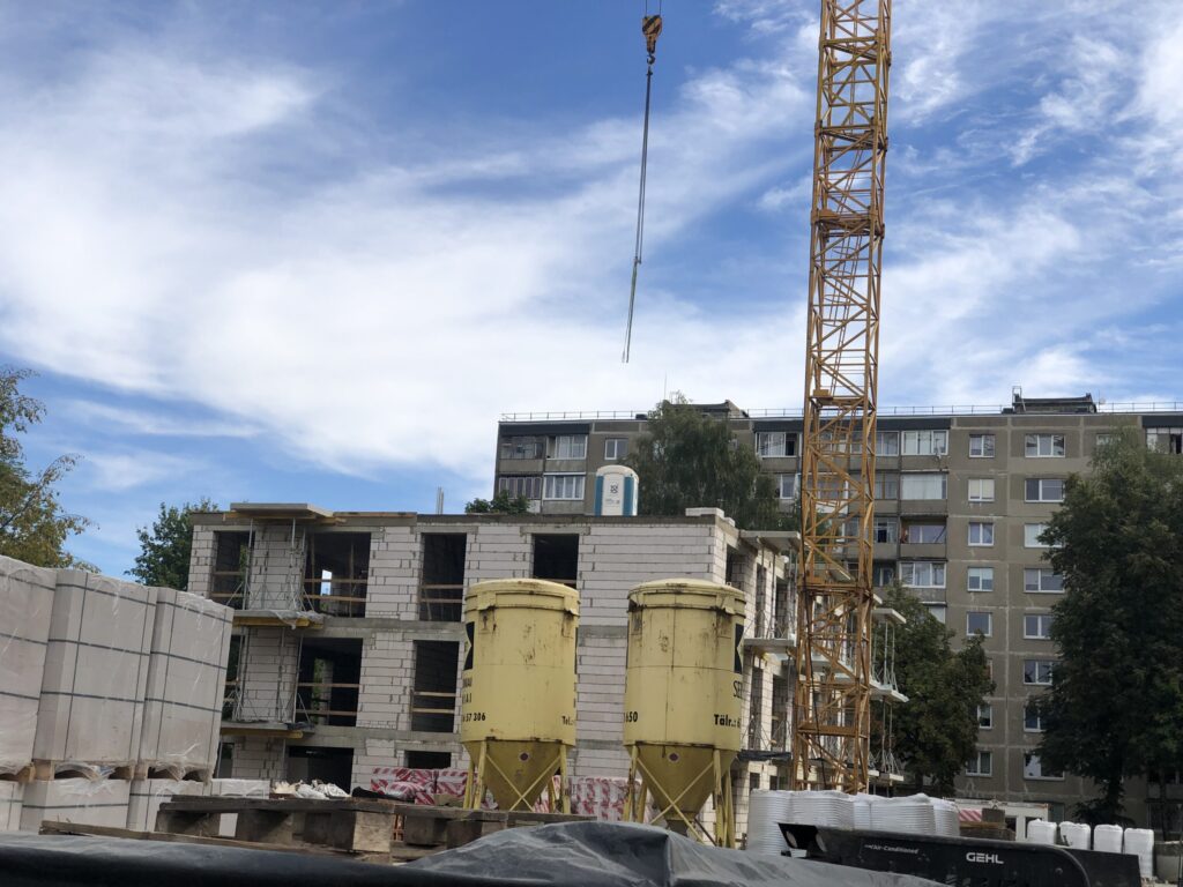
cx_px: 592
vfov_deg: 28.0
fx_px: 1777
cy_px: 444
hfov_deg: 36.8
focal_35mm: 52
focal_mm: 6
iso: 16
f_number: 2.4
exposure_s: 1/1297
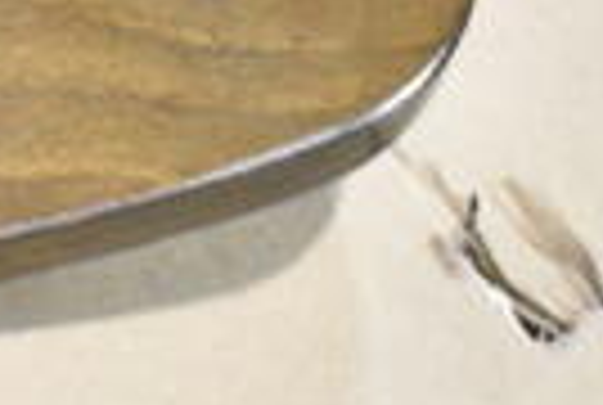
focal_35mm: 164
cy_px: -99
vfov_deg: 8.3
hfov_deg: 11.1
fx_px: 2753
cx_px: -684
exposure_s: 1/250
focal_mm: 24
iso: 6400
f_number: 5
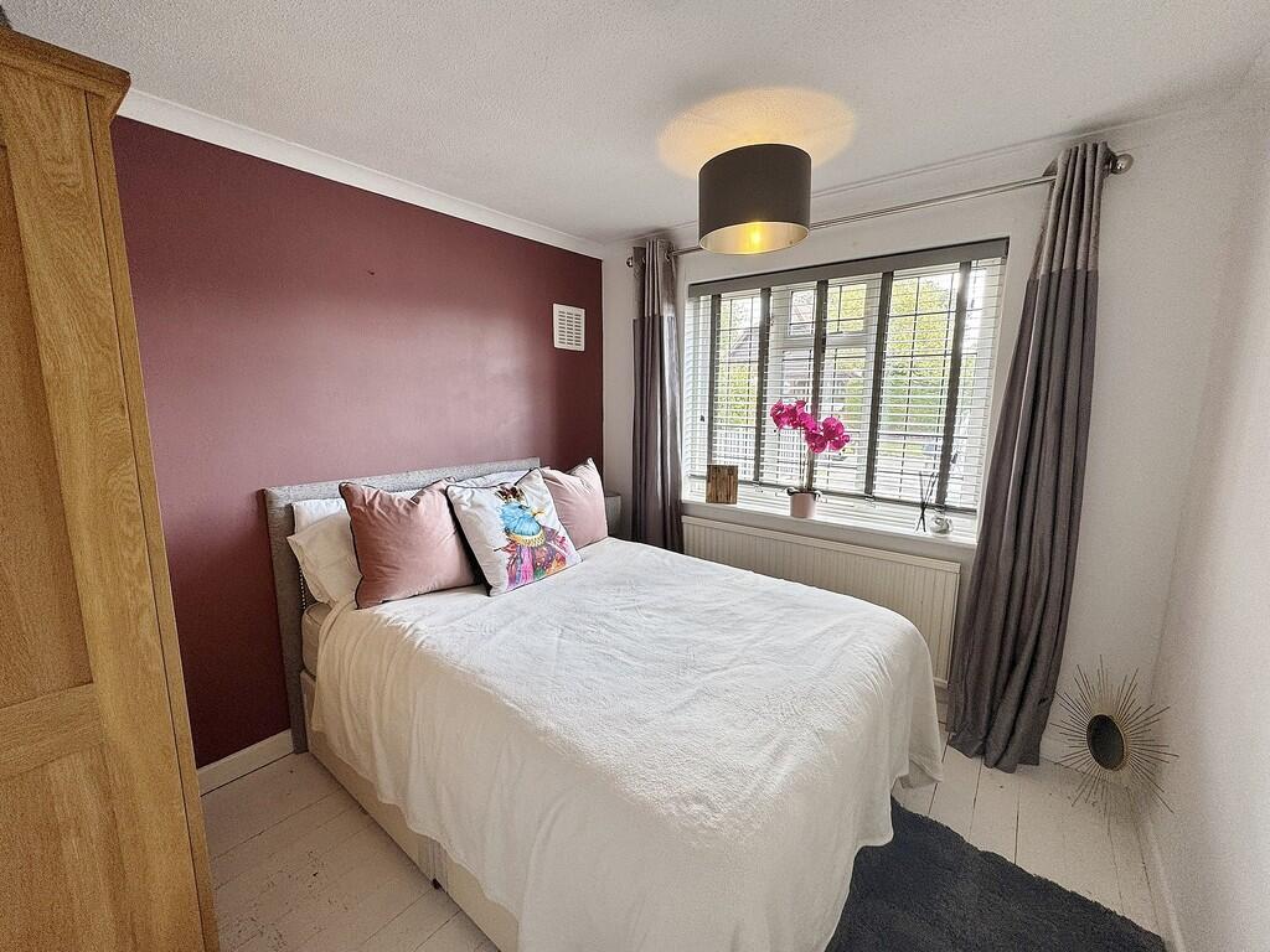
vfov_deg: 85.7
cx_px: 635
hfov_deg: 102.1
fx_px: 514
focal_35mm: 14
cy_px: 476
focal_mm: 2.22
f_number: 2.2
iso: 80
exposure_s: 1/100
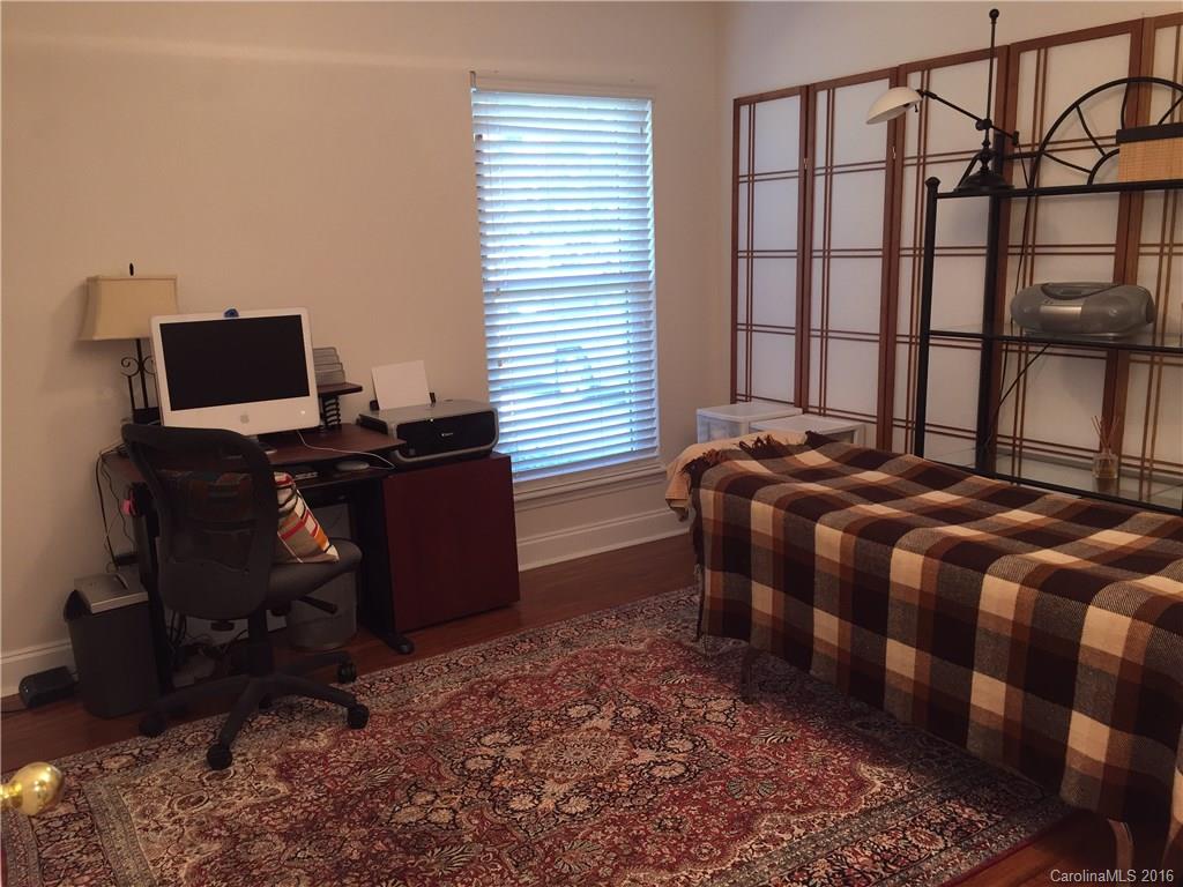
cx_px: 592
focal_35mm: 29
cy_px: 444
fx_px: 991
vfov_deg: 48.2
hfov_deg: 61.7
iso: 50
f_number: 2.2
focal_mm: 4.15
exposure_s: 1/30
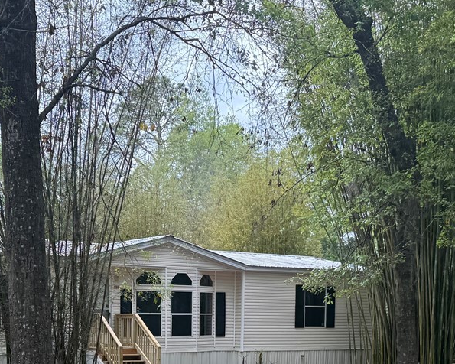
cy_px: 408
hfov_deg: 30.0
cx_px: 186
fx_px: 848
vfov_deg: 22.7
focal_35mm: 63
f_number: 1.78
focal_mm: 6.76
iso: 100
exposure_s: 1/831
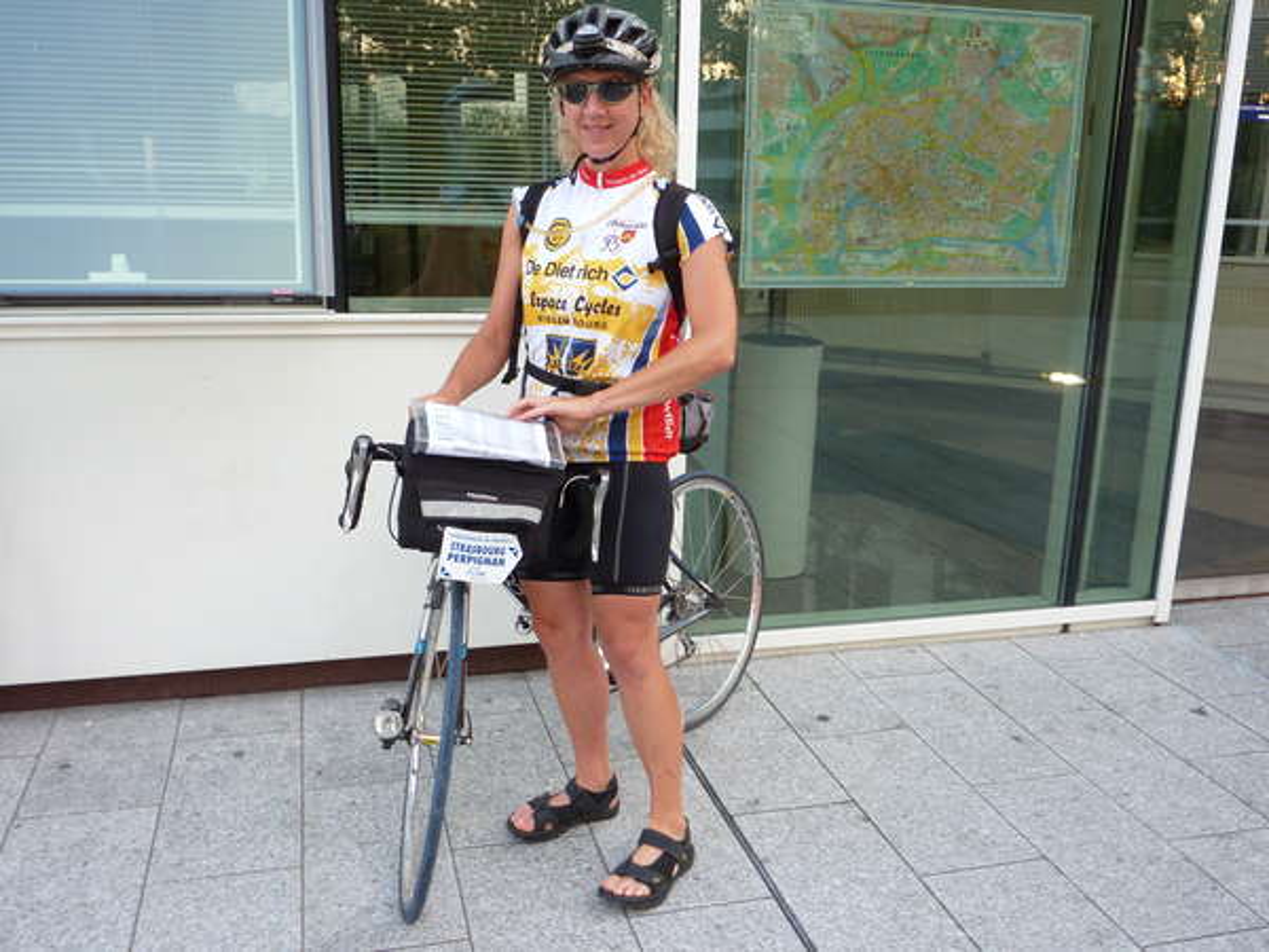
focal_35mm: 30
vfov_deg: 46.8
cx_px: 634
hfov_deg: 60.0
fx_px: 1100
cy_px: 476
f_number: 3.4
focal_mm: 5
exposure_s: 1/30
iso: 160
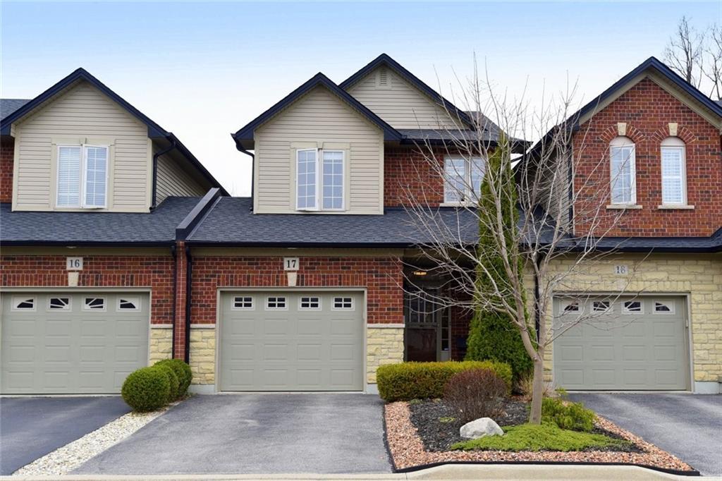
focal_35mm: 35
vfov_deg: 37.8
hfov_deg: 54.4
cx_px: 361
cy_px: 240
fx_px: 702
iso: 400
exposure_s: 1/250
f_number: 8
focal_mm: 35
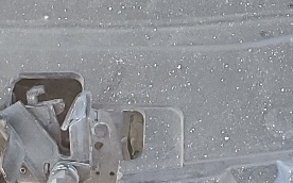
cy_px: -227
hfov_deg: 13.1
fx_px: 1277
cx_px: 120
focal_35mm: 160
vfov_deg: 7.7
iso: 77
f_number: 1.5
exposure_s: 1/120
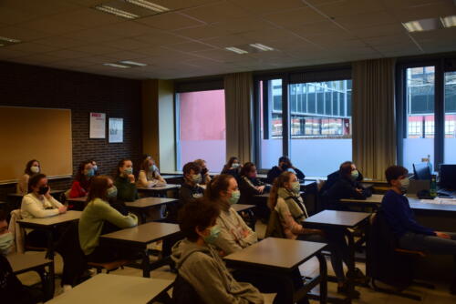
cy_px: 152
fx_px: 437
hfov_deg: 55.1
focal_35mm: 34
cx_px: 228
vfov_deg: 38.4
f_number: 3.8
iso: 200
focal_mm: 23
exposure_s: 1/40
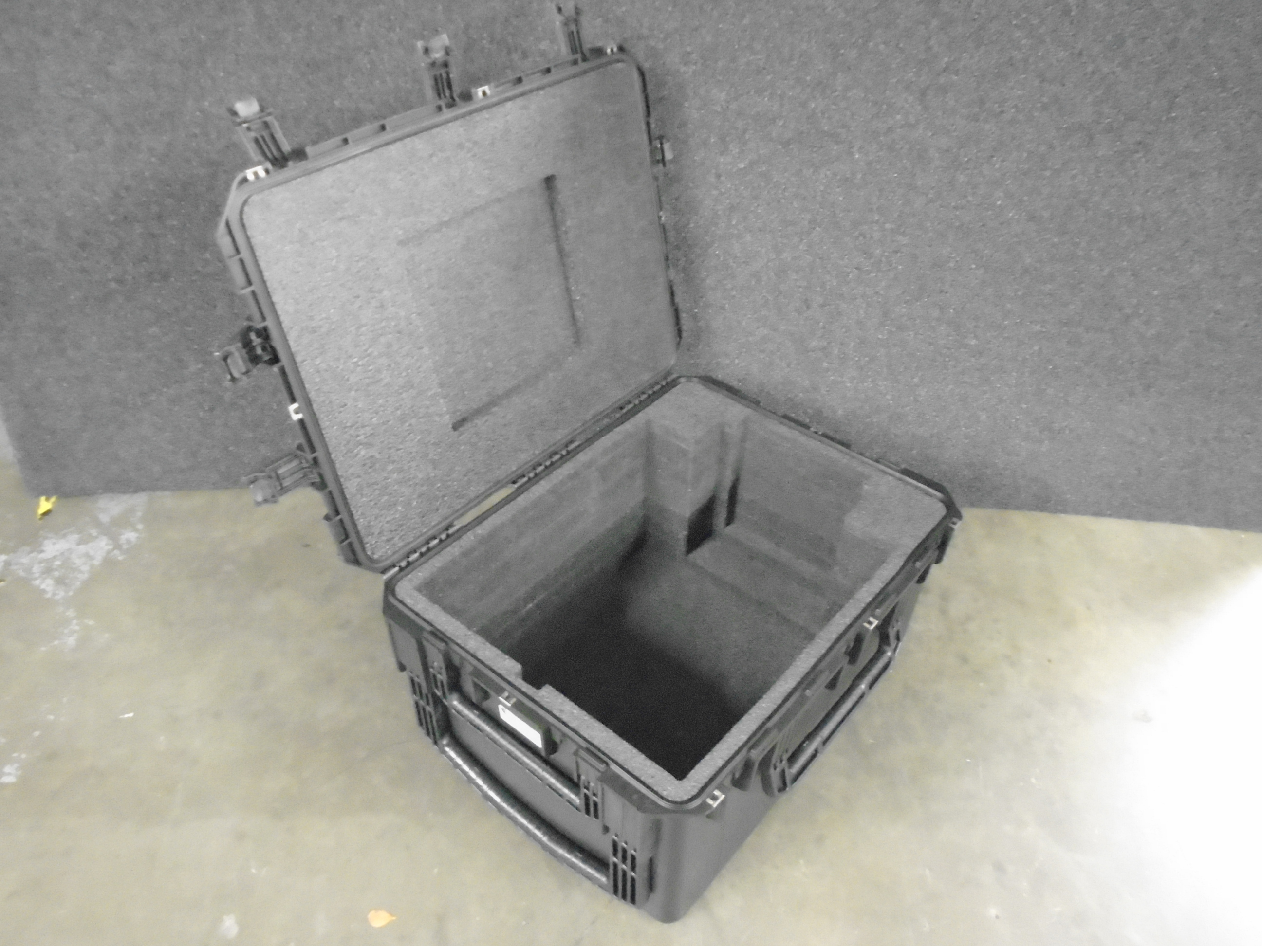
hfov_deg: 67.3
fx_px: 948
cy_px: 473
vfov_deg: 53.1
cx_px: 631
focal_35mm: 26
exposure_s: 1/4
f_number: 3.2
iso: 1600
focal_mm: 4.6
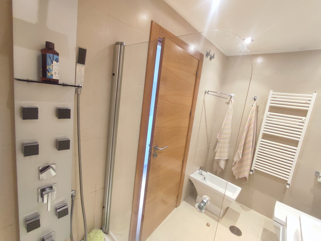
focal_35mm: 16
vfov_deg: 78.2
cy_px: 120
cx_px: 160
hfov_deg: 94.5
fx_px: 148
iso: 423
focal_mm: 1.65
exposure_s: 1/50
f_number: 2.2
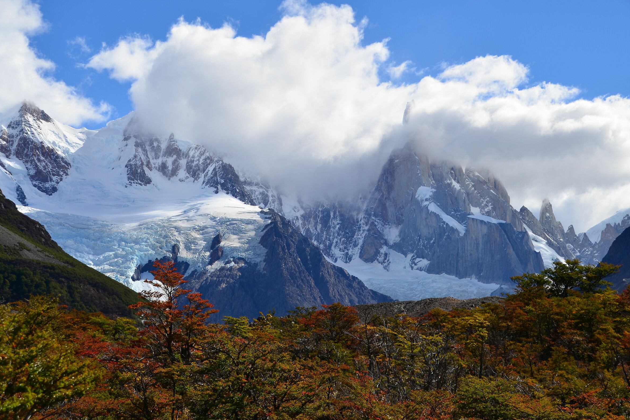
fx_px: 1120
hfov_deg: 31.4
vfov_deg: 21.2
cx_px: 319
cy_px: 210
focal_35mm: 64
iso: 200
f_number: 7.1
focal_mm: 42
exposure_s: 1/1600
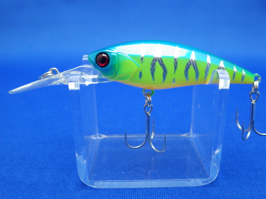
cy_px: 92
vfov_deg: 41.8
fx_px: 261
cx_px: 140
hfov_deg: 53.9
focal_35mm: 34
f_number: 2.3
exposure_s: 1/45
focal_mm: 5.5
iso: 250
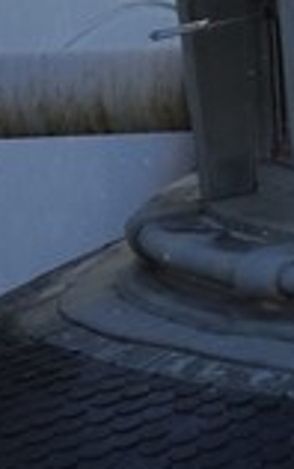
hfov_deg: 2.4
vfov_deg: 4.2
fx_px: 6334
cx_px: 2358
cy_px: -237
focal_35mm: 495
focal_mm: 48
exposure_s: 1/250
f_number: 13
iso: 200
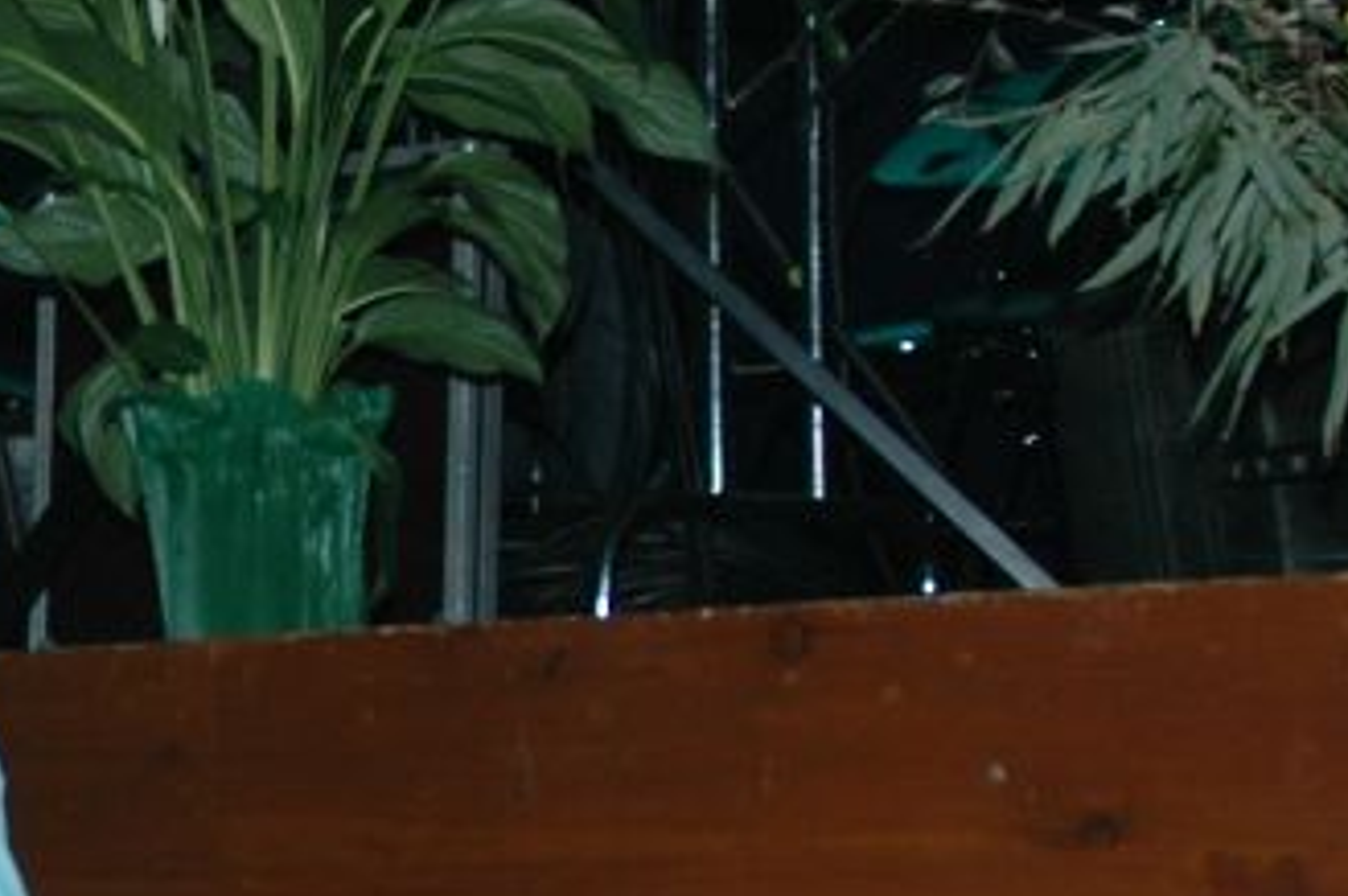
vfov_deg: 8.3
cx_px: -777
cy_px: 867
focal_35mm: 165
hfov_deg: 11.8
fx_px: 6172
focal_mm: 24
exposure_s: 1/60
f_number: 4
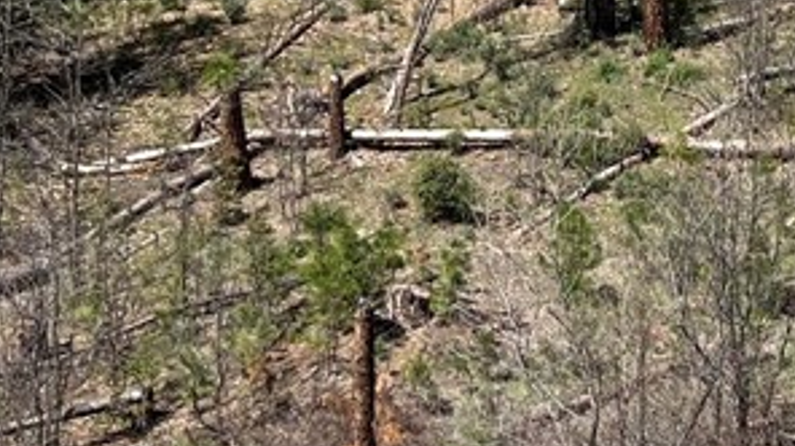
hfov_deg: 20.1
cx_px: 1021
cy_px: 137
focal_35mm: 98
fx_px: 2064
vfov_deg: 12.3
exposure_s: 1/2762
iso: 50
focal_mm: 5.7
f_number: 1.5
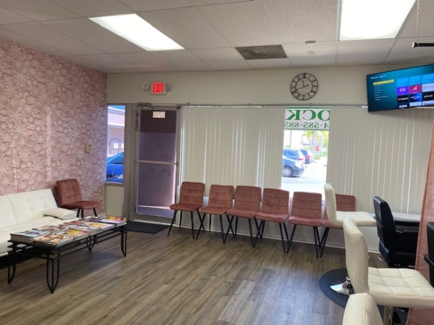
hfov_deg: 67.3
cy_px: 162
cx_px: 217
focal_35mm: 26
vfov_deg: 53.1
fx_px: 326
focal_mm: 4.25
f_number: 1.8
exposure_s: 1/120
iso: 100
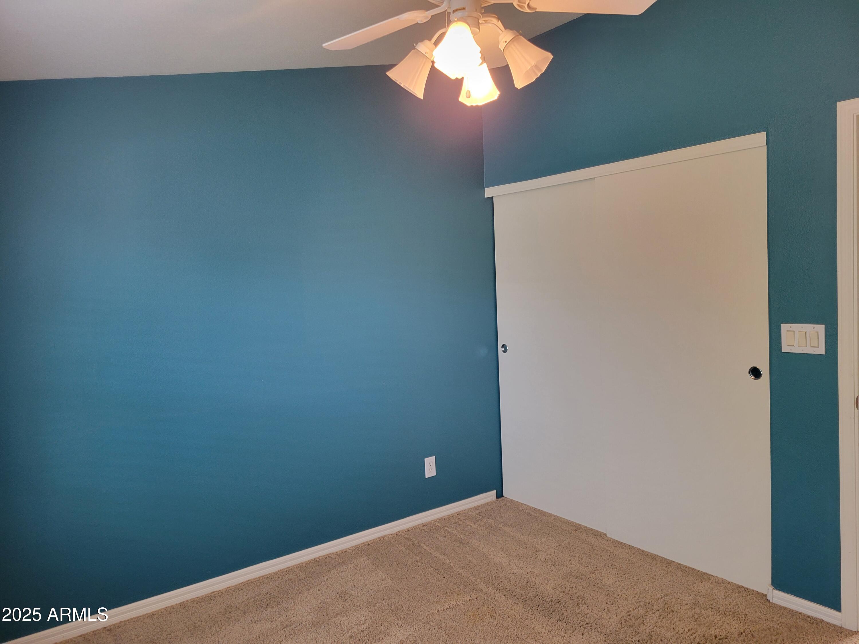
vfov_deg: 53.1
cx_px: 430
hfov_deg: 67.3
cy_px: 322
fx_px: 645
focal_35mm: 26
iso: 200
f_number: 1.8
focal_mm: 5.4
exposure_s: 1/40
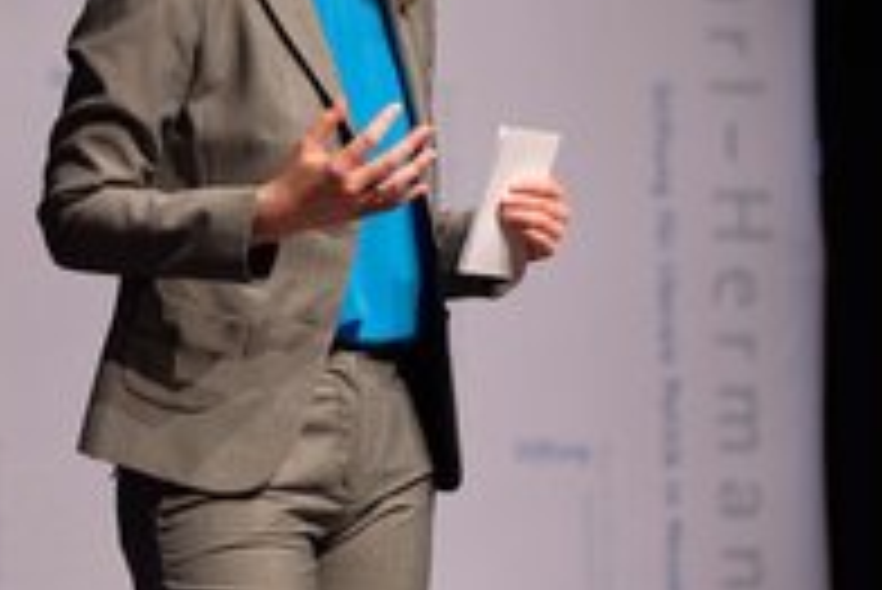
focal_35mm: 285
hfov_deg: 7.2
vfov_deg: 4.8
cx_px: 14
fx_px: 6987
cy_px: 113
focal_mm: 90
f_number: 2
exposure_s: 1/250
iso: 800
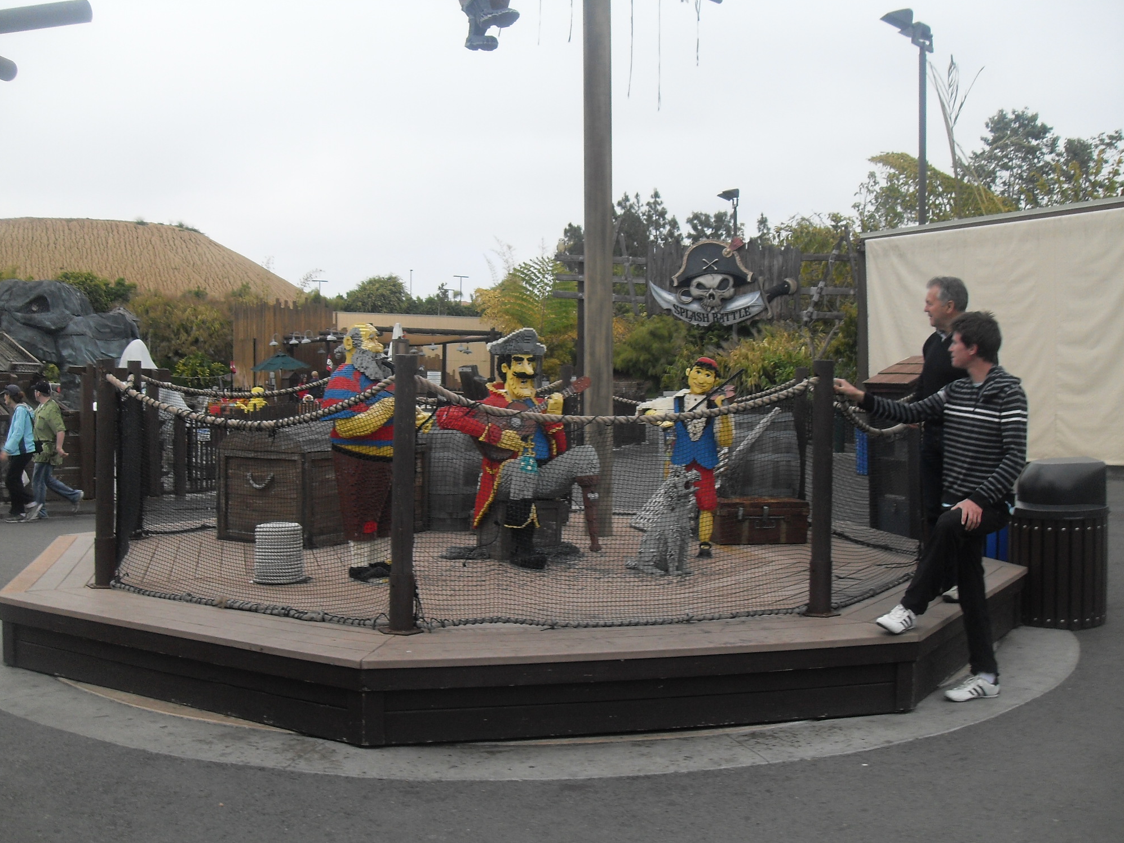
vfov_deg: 37.7
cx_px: 552
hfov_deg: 49.0
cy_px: 425
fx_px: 1234
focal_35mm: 38
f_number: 8.9
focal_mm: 6.3
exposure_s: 1/60
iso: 80
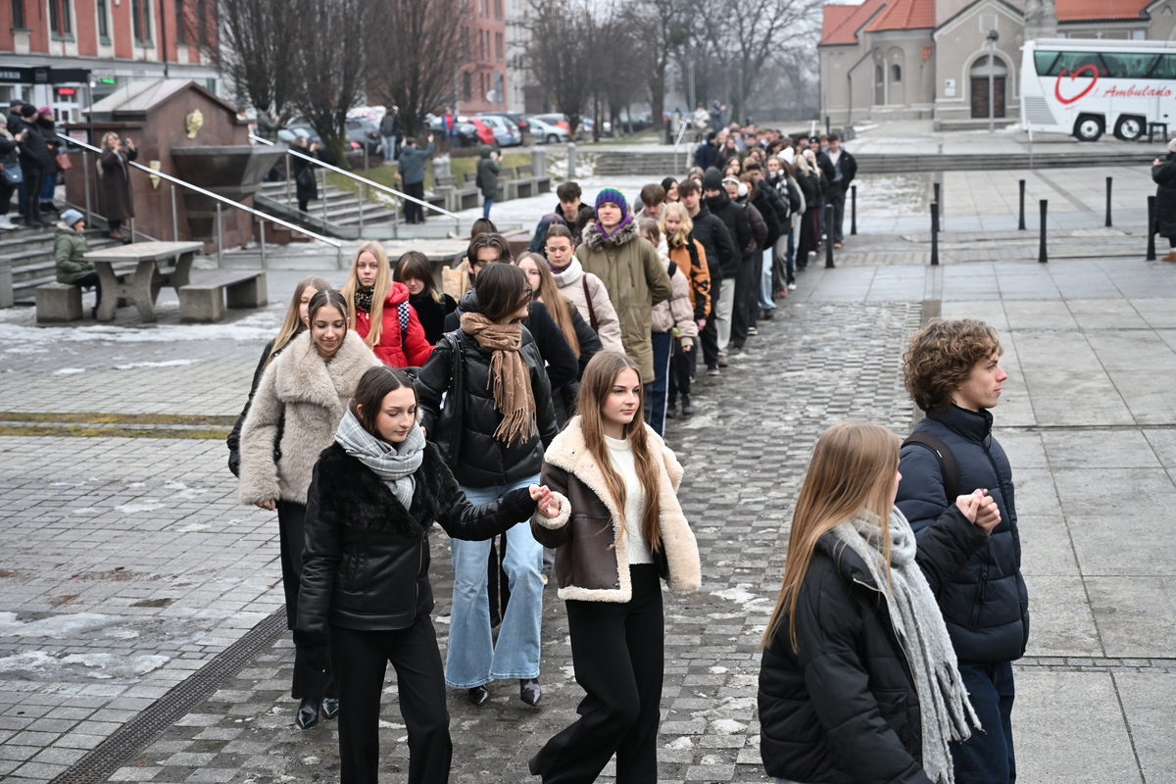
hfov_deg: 35.6
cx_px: 588
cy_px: 392
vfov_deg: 24.2
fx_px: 1829
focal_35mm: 56
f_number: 4
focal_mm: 56
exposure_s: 1/800
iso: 2000
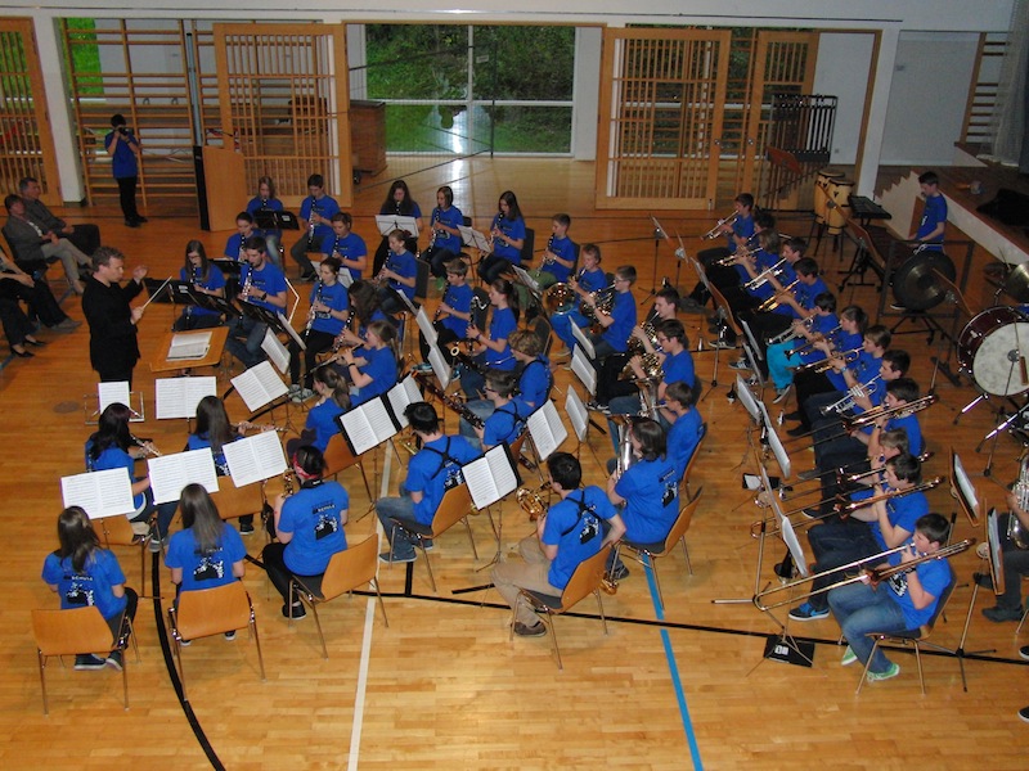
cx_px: 514
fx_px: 1070
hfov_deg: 51.4
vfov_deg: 39.7
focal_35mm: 36
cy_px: 386
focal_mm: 7.3
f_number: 2.7
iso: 400
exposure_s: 1/60
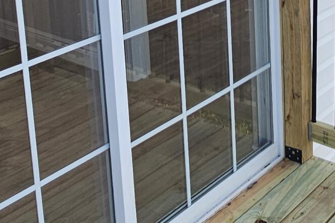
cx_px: 252
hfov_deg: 32.3
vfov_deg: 20.1
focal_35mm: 61
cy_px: -77
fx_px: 567
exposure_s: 1/306
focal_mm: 2.2
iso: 50
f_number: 2.2
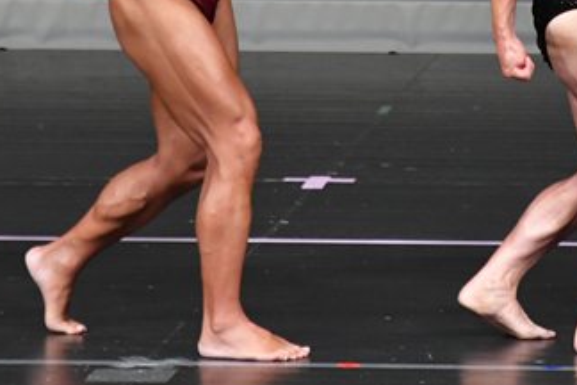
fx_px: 14360
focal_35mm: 896
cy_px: -12
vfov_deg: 1.5
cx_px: 523
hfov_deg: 2.3
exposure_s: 1/400
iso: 4000
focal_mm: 250
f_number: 5.6
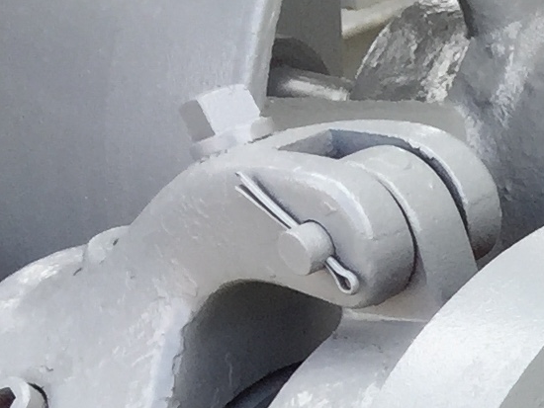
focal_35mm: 172
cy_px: 987
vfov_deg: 8.0
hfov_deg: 9.9
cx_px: 1344
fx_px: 2704
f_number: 2.2
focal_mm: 4.15
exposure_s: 1/347
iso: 32
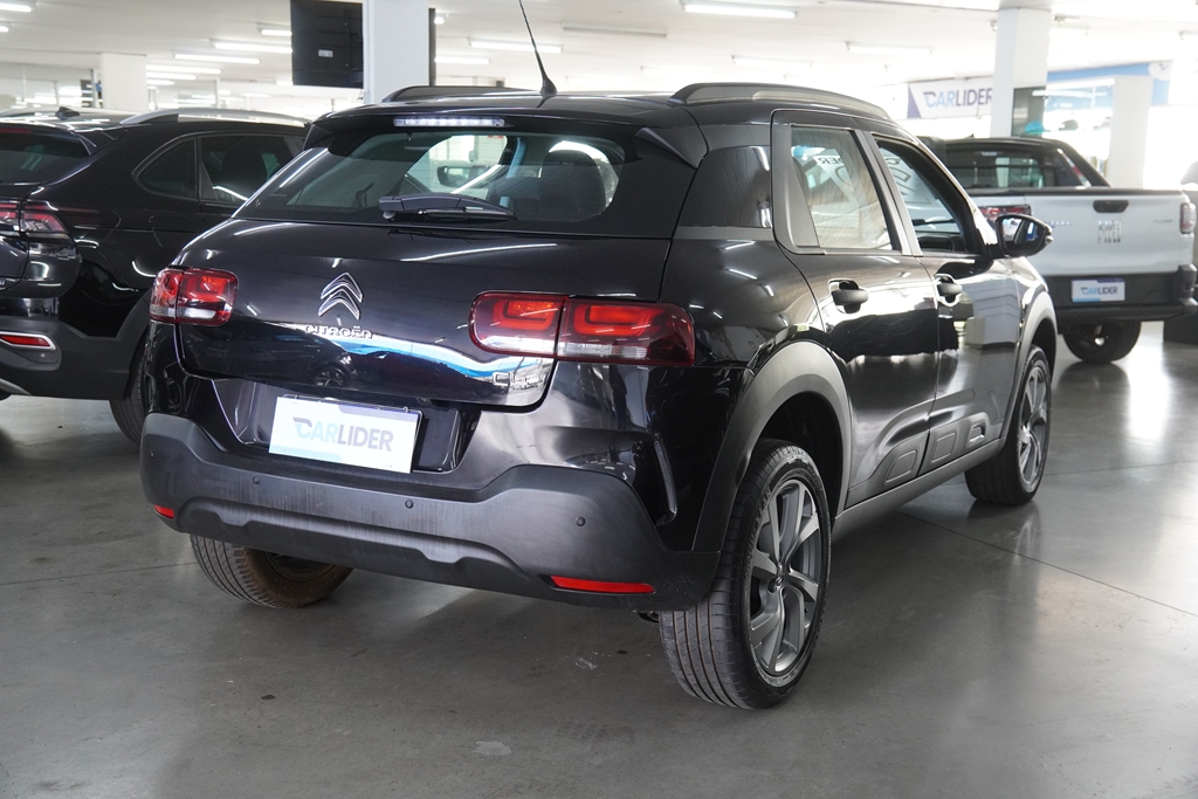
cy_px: 400
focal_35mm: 42
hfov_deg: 46.4
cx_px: 599
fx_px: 1398
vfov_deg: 31.9
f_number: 3.5
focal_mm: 28
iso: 1600
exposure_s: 1/160
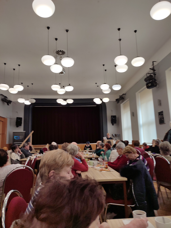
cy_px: 114
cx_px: 86
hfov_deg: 54.9
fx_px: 165
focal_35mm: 25
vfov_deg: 69.4
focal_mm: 6.04
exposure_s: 1/33
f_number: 1.9
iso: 66
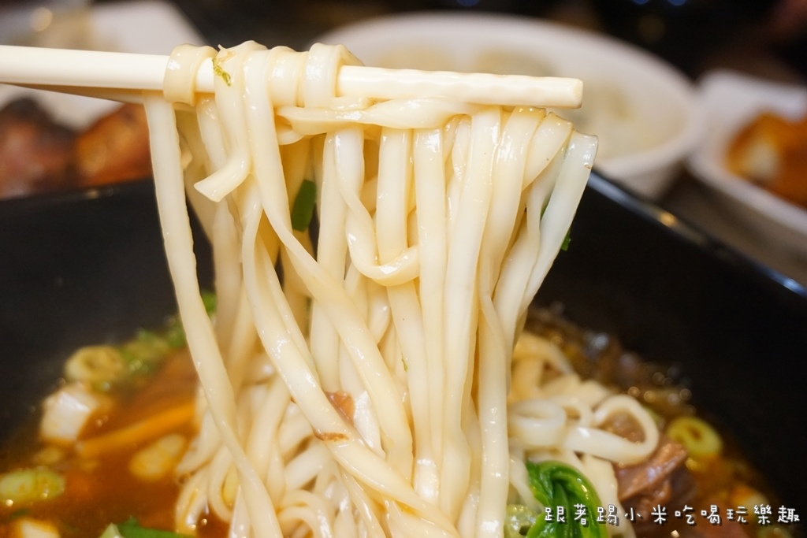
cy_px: 269
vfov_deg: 29.9
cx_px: 404
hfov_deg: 43.6
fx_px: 1009
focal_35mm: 45
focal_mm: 30
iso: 1600
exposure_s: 1/60
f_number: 5
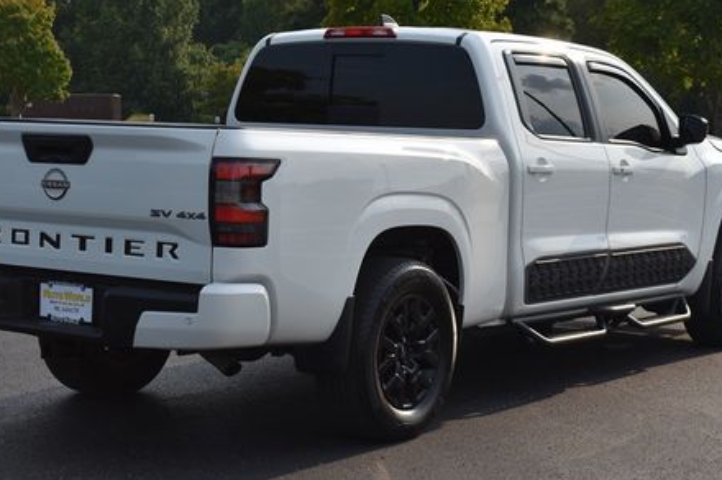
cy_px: 138
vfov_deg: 16.4
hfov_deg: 24.5
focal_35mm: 83
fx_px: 1664
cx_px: 320
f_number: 9
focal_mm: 38
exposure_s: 1/320
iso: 100
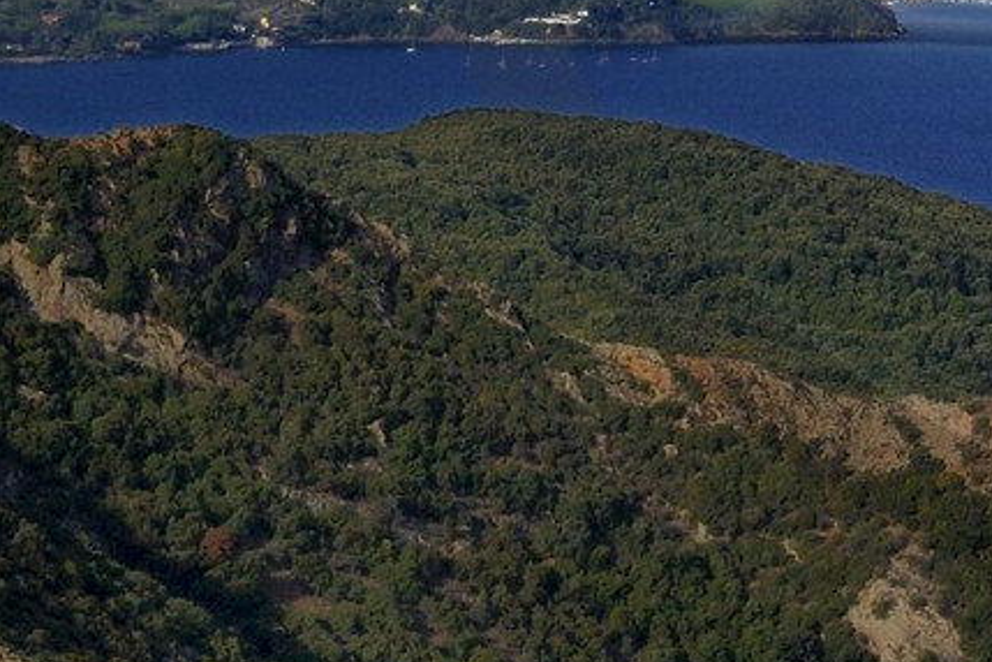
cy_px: -333
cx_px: 1330
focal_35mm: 194
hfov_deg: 10.4
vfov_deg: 7.0
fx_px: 5345
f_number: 22
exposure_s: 1/125
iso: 200
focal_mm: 52
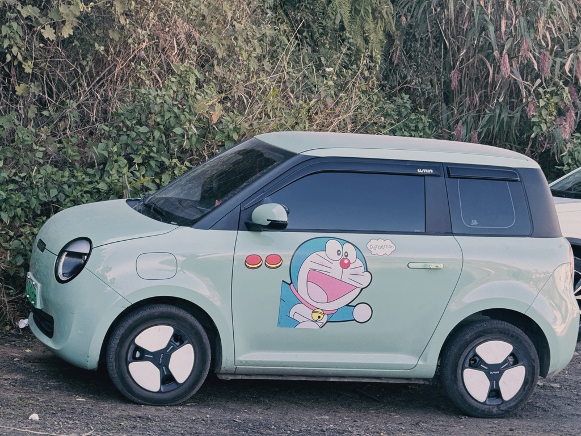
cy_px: 218
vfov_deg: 12.3
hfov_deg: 16.4
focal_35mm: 120
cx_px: 290
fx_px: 2014
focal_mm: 15.66
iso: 50
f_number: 2.8
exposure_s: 1/121
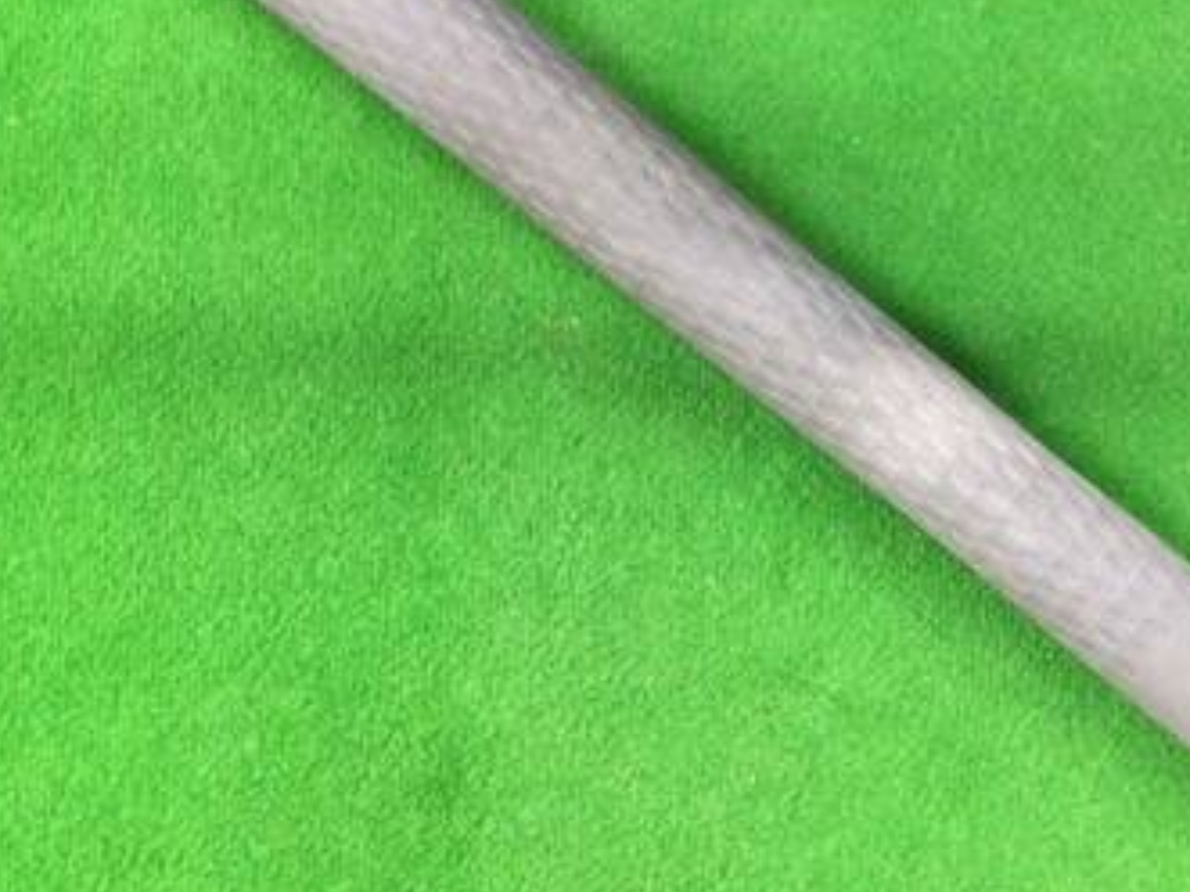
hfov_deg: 31.9
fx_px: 2062
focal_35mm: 60
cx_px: 813
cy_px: 302
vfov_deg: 24.3
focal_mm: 3.3
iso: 160
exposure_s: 1/30
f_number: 2.4
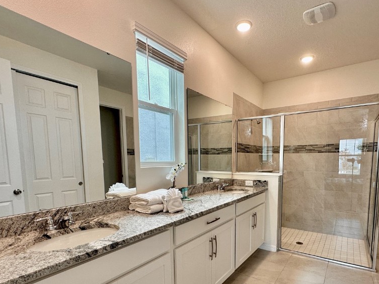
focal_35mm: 19
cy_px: 181
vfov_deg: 67.4
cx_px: 217
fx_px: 208
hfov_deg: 84.1
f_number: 2.2
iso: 64
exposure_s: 1/120
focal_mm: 2.22
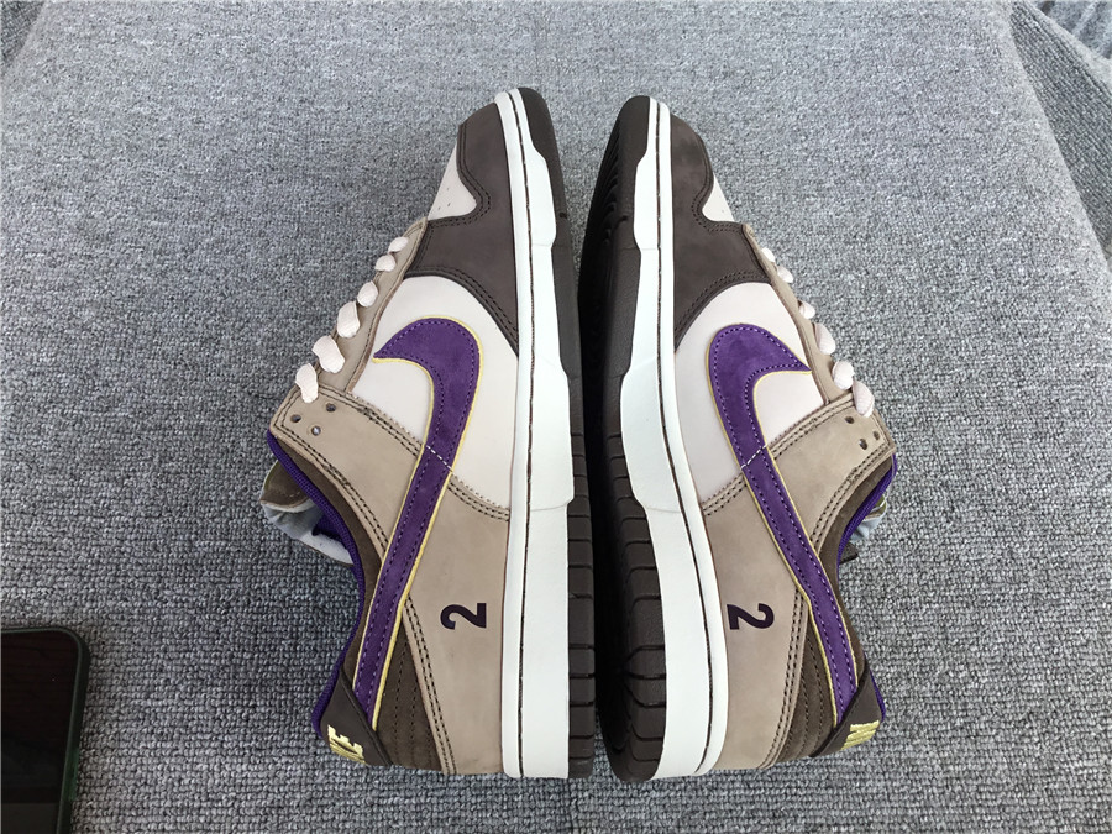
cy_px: 417
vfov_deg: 45.4
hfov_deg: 58.4
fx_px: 996
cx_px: 556
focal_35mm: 31
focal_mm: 3.3
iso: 25
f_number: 2.4
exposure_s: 1/259
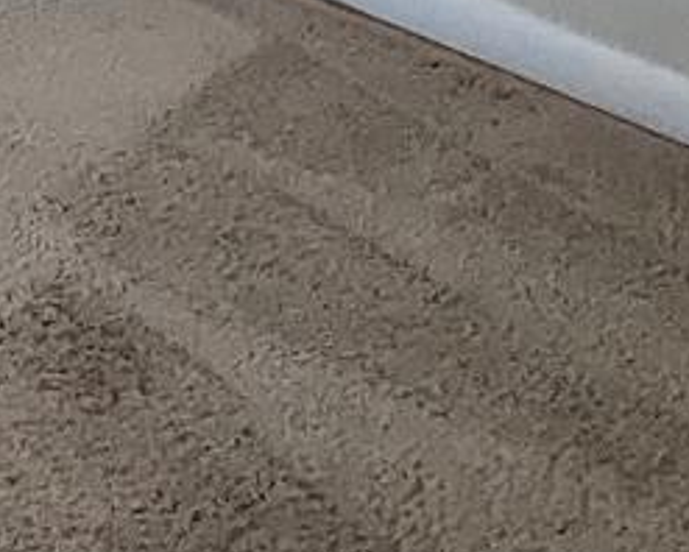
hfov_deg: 10.6
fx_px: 2633
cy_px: -967
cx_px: -1361
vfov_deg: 9.8
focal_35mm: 129
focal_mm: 2.35
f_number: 2.2
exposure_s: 1/60
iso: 613
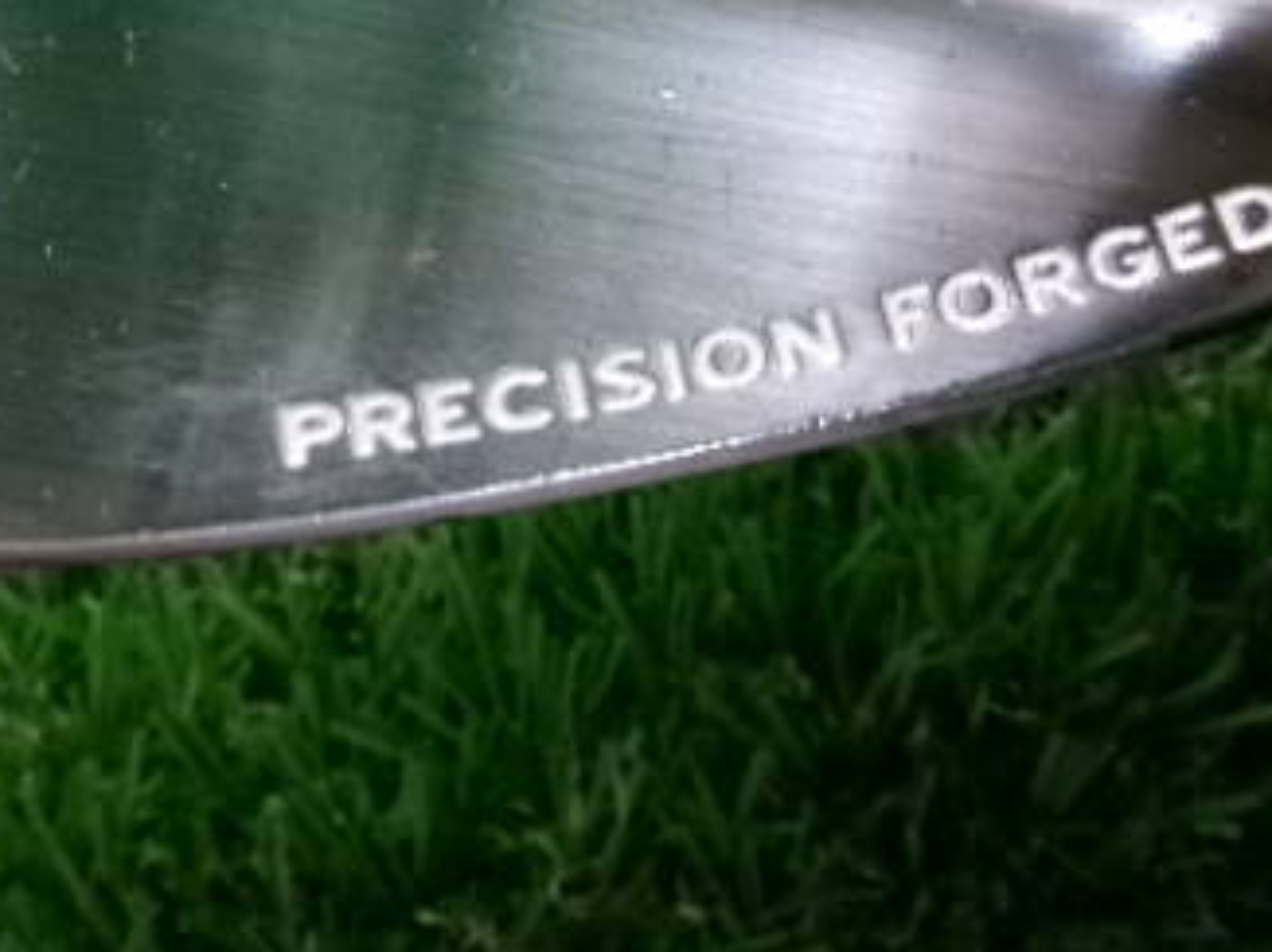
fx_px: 2020
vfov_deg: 25.4
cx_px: 445
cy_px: 27
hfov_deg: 34.7
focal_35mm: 55
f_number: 3.9
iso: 800
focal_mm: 5.1
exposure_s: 1/56
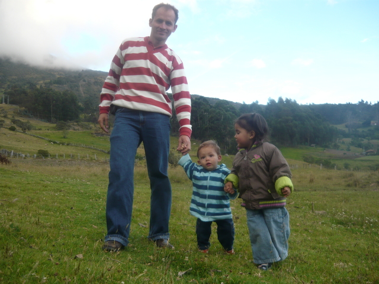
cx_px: 190
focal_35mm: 33
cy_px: 142
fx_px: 361
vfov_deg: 42.9
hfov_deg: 55.4
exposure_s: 1/125
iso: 100
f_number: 2.8
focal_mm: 5.5
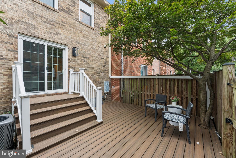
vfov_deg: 81.2
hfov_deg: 104.3
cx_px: 118
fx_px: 92
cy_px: 79
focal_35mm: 14
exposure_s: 1/80
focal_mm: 14
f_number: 8
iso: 400
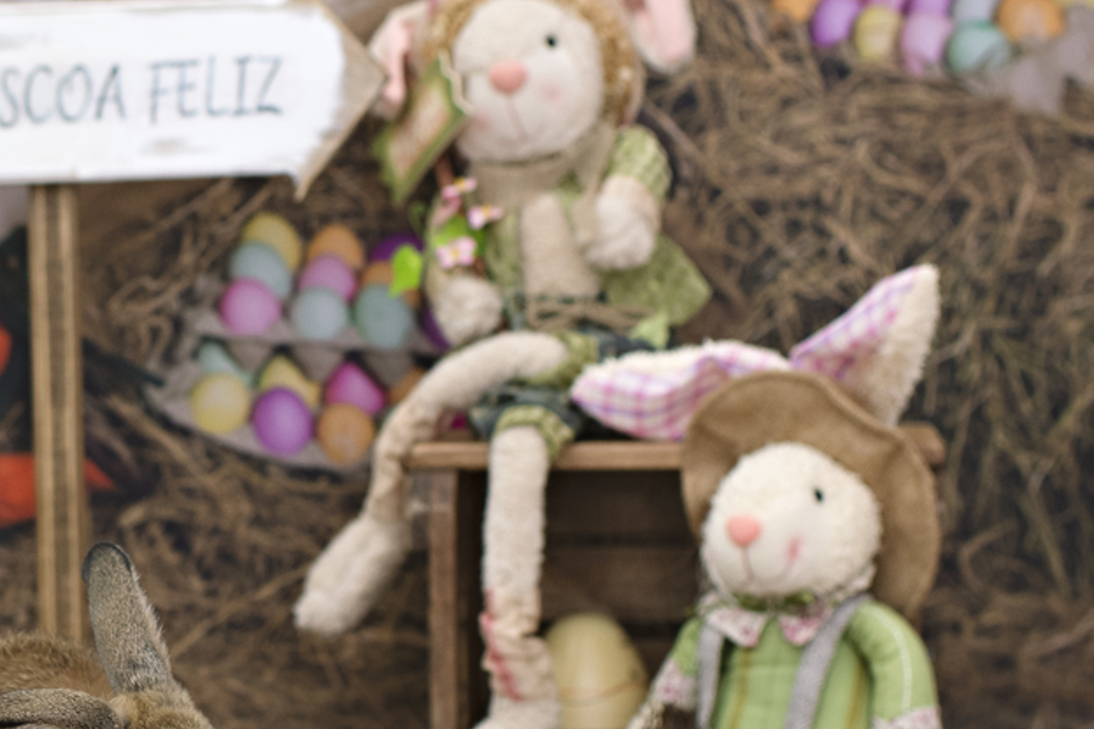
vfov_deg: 13.6
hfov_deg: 19.9
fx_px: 3068
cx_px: 133
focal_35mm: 101
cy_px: 408
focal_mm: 35
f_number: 3.2
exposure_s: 1/200
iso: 400
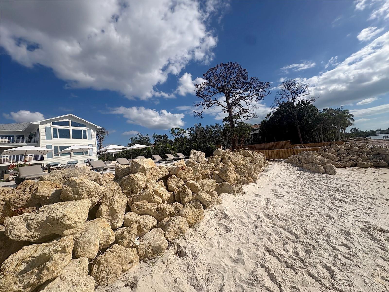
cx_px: 194
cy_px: 146
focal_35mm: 14
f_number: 2.2
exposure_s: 1/4132
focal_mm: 2.22
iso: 50
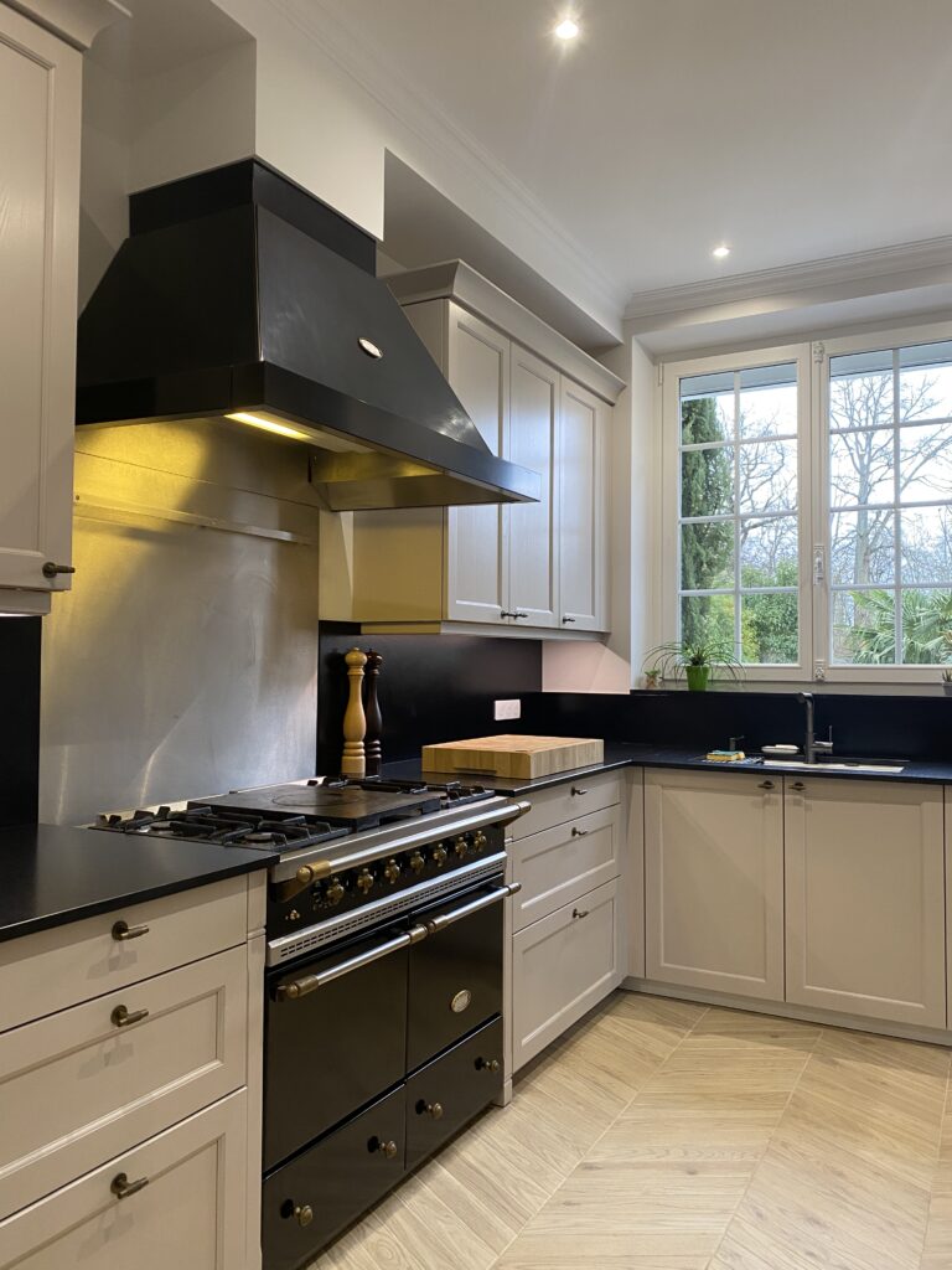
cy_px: 635
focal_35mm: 26
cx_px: 476
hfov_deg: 53.1
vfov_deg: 67.3
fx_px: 953
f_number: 1.8
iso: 125
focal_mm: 4.25
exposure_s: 1/66
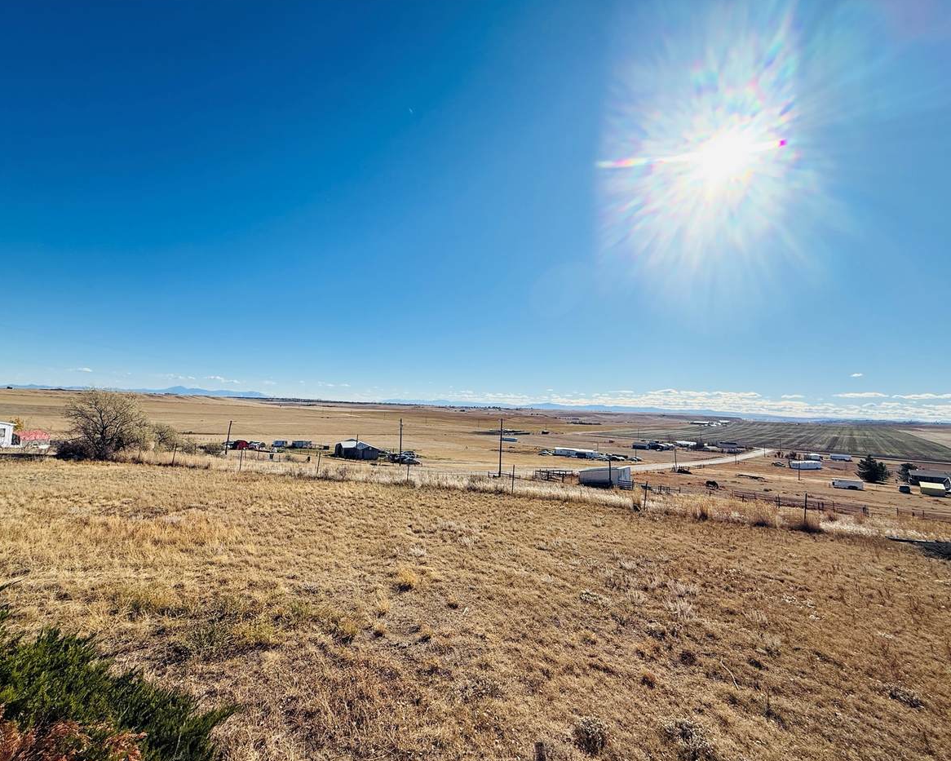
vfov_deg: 84.0
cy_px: 386
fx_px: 422
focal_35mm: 15
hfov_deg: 96.6
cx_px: 442
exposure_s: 1/2841
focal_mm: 2.22
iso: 50
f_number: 2.2
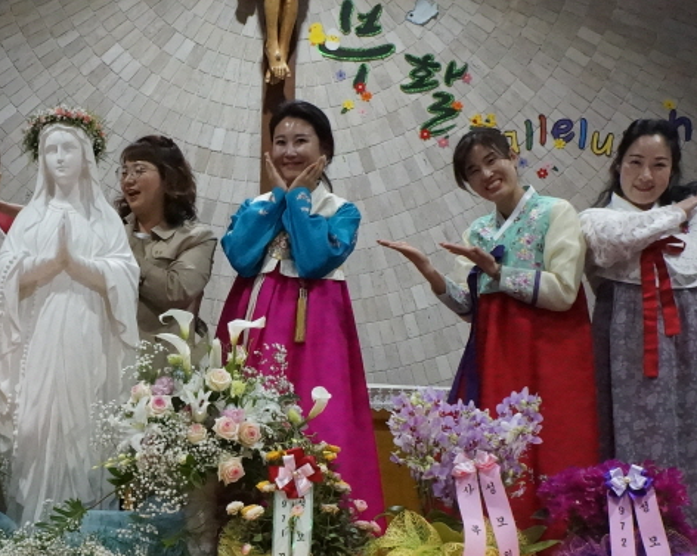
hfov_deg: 33.7
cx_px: 198
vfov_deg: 27.3
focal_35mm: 55
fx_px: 1134
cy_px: 399
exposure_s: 1/125
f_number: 9
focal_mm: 18
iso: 6400
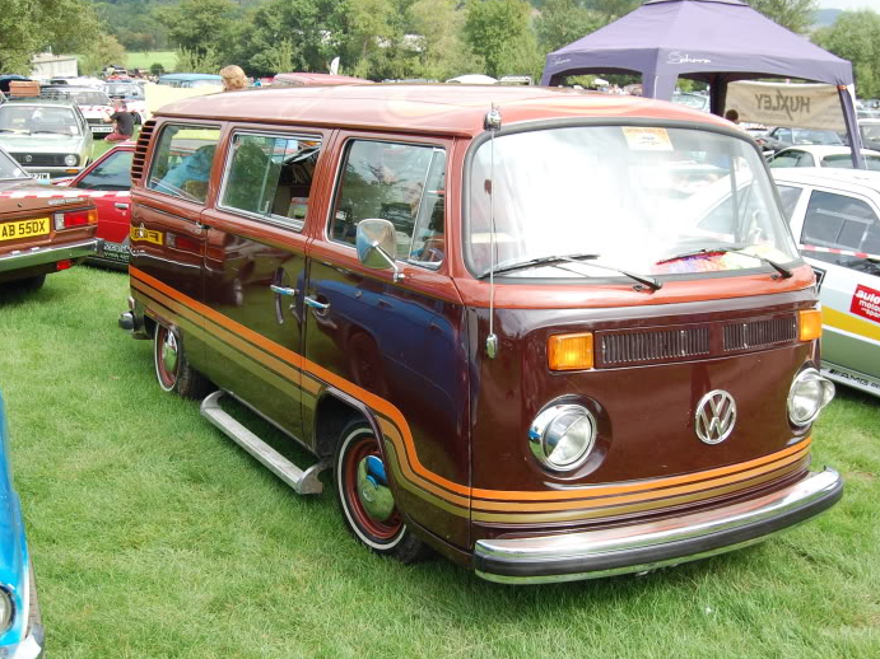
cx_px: 464
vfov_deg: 35.9
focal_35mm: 40
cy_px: 331
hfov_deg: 46.8
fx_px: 1017
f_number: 7.1
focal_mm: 24
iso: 200
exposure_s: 1/200
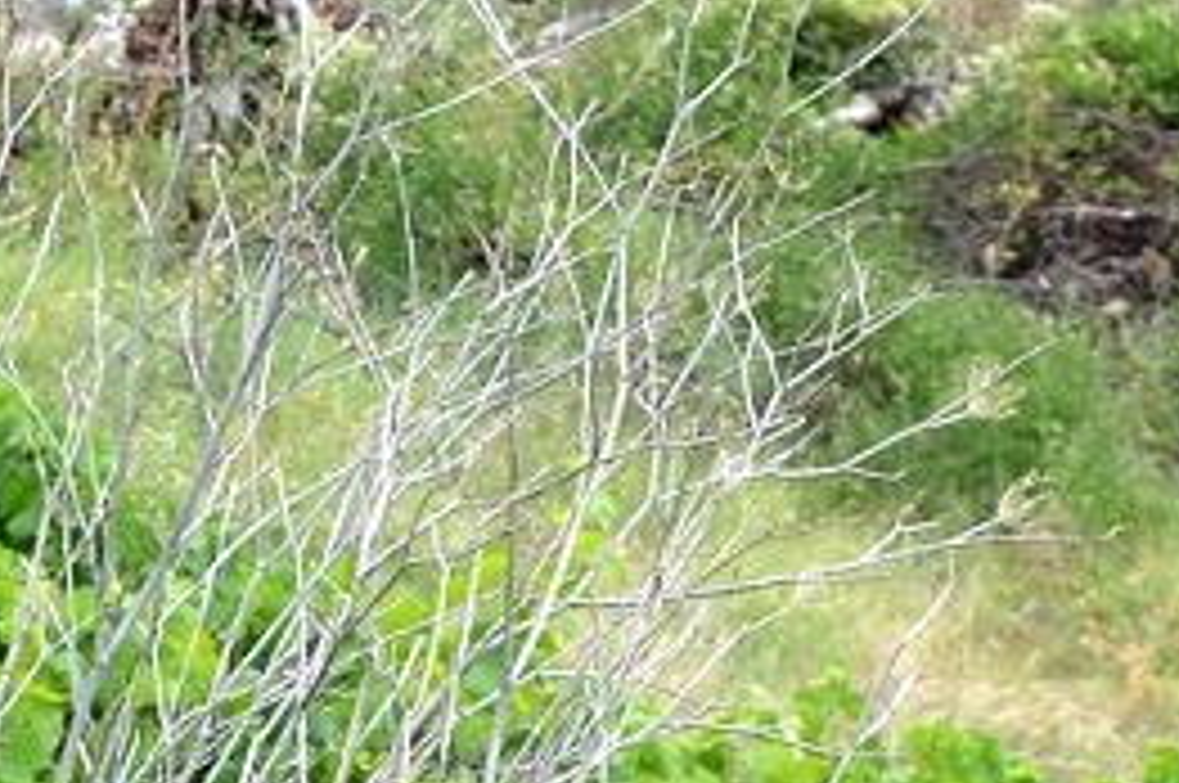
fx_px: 14392
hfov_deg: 4.7
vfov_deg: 3.1
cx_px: 1656
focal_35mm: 440
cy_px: -94
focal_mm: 52
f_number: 6.3
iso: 100
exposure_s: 1/160
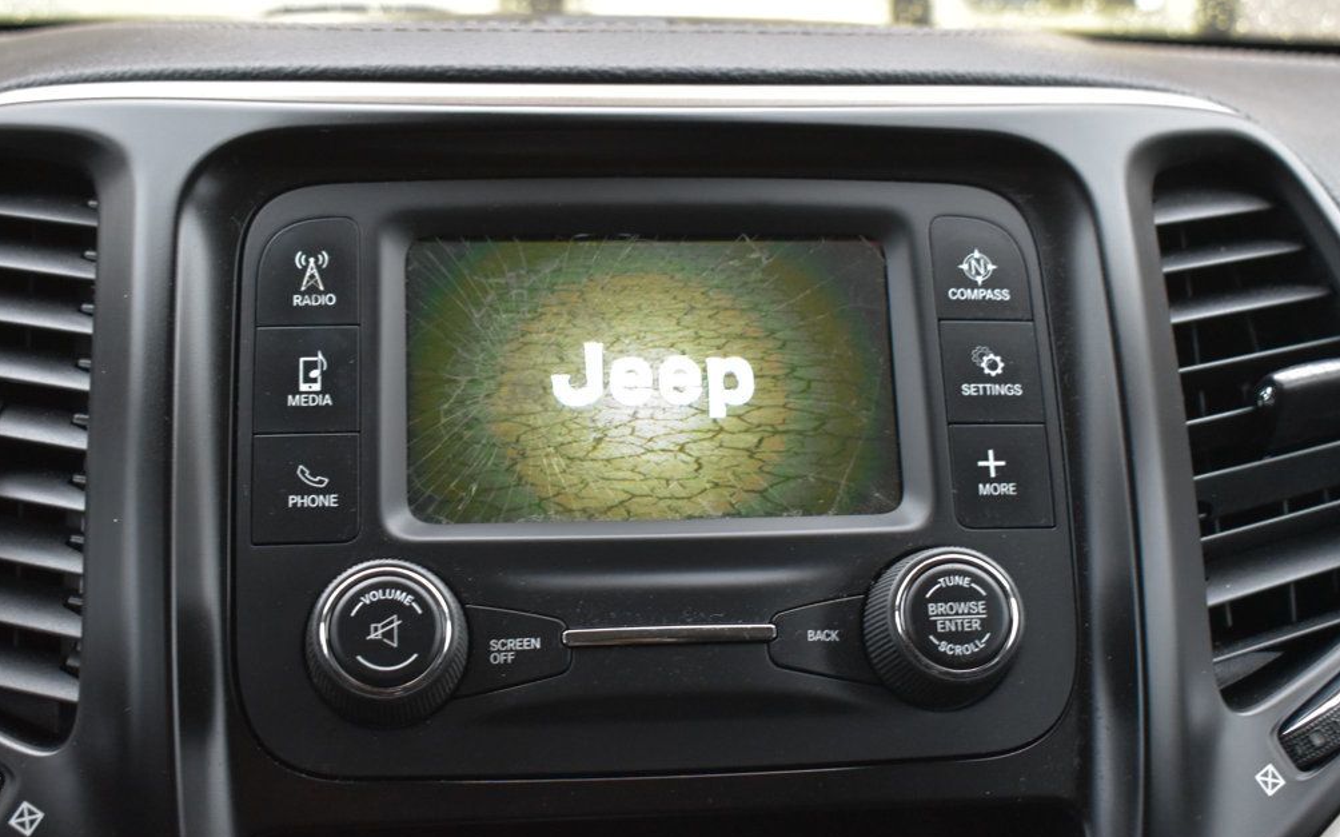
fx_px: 1935
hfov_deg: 38.2
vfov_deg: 24.4
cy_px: 423
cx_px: 678
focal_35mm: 53
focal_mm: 34
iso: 1600
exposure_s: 1/15
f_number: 6.3
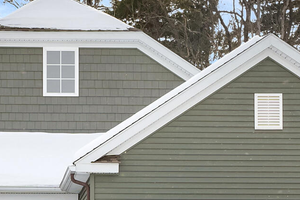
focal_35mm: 167
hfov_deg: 12.2
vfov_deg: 8.1
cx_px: 42
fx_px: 1391
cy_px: 280
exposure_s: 1/2000
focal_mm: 35
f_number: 4.5
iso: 250
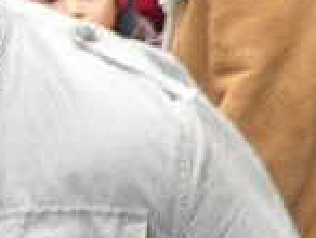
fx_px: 1399
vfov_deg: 9.6
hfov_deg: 12.2
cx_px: 491
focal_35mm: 153
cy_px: -48
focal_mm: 5.8
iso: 50
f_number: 2.8
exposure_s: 1/57
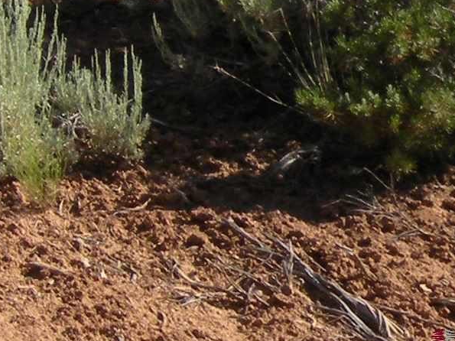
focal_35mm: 217
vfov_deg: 6.5
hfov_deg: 8.3
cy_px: -534
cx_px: -653
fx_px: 2852
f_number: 5.6
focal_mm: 7.4
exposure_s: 1/228
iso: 64
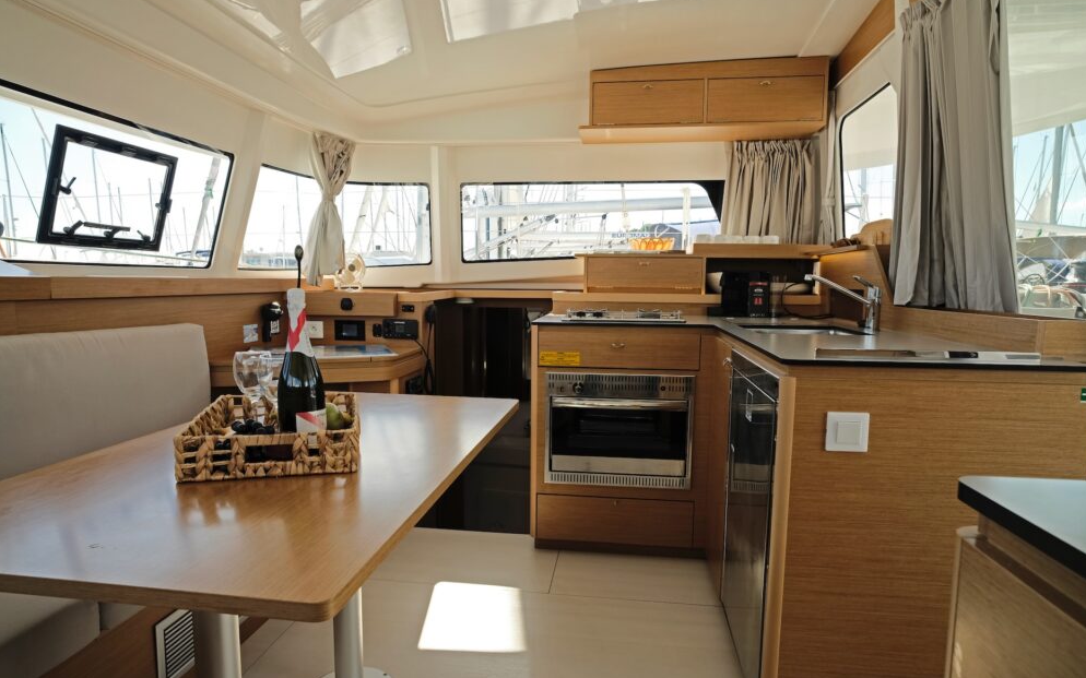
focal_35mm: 21
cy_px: 348
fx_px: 621
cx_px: 540
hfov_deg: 82.3
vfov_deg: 57.3
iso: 400
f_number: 5.6
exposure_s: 1/125
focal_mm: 13
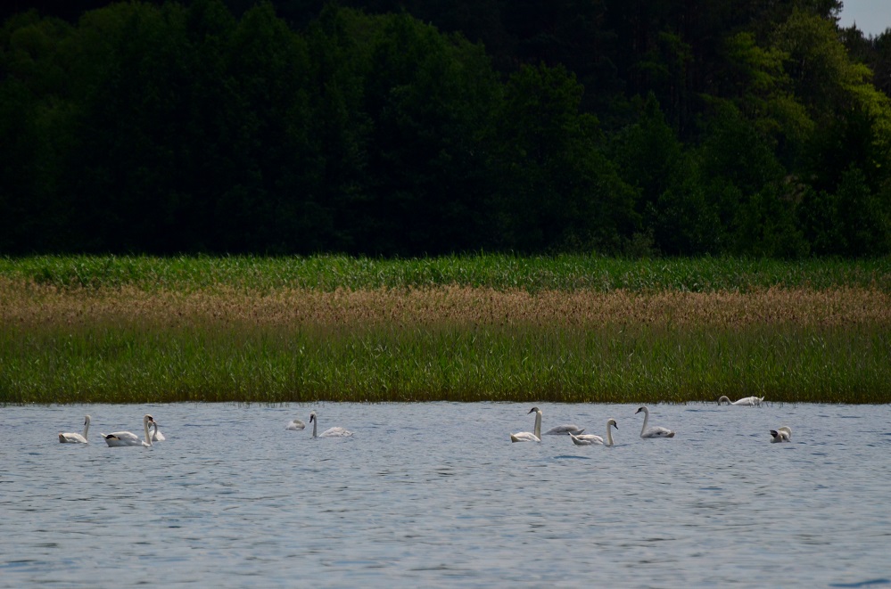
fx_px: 11111
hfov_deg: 4.6
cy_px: 294
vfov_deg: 3.0
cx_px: 446
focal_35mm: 450
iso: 500
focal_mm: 300
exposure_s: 1/8000
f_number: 5.6
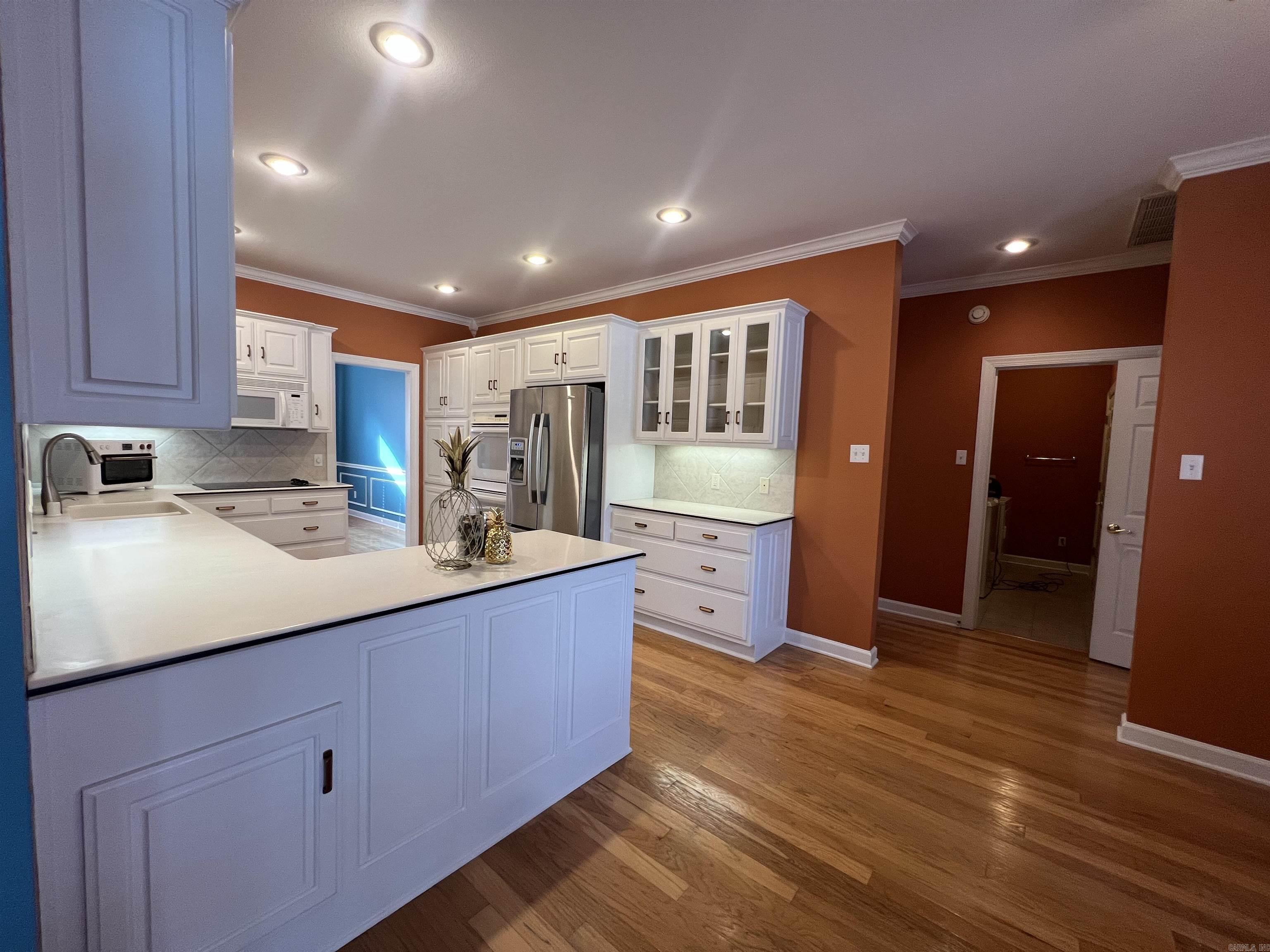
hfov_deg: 106.2
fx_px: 477
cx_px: 635
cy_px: 476
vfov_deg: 89.9
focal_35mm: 13
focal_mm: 1.57
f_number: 1.8
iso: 160
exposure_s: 1/120
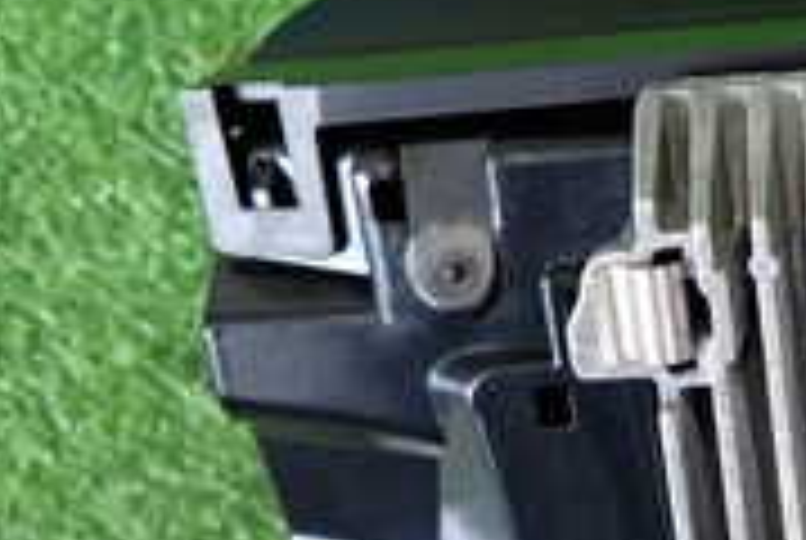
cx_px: 1031
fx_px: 1951
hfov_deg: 21.3
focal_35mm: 87
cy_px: 472
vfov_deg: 15.6
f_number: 2
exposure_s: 1/50
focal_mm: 4.5
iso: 400
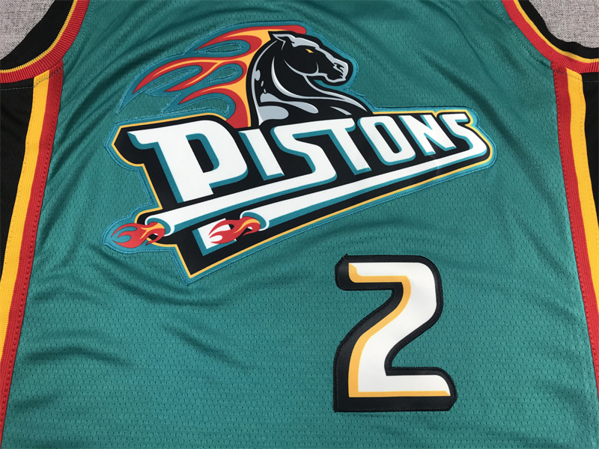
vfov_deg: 49.7
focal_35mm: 28
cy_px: 224
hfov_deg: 63.4
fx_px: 485
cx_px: 300
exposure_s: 1/100
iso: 40
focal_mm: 3.99
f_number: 1.8
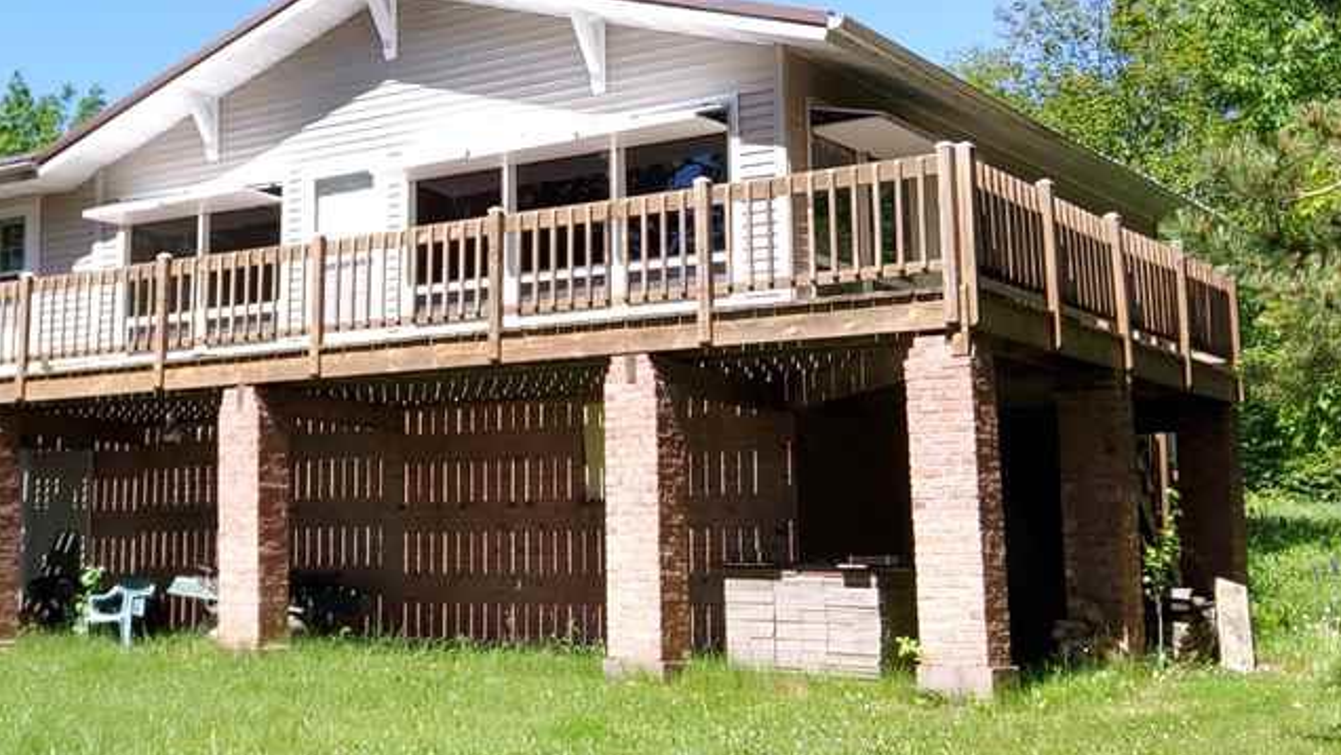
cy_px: 266
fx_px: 2027
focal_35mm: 57
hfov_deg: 35.2
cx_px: 234
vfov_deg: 21.0
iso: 25
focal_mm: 3.08
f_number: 2
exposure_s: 1/488
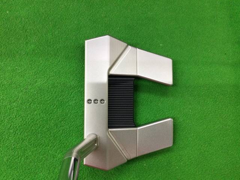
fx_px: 215
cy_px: 90
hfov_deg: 58.4
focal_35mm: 31
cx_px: 120
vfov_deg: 45.4
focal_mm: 3.3
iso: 80
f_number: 2.4
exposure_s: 1/30
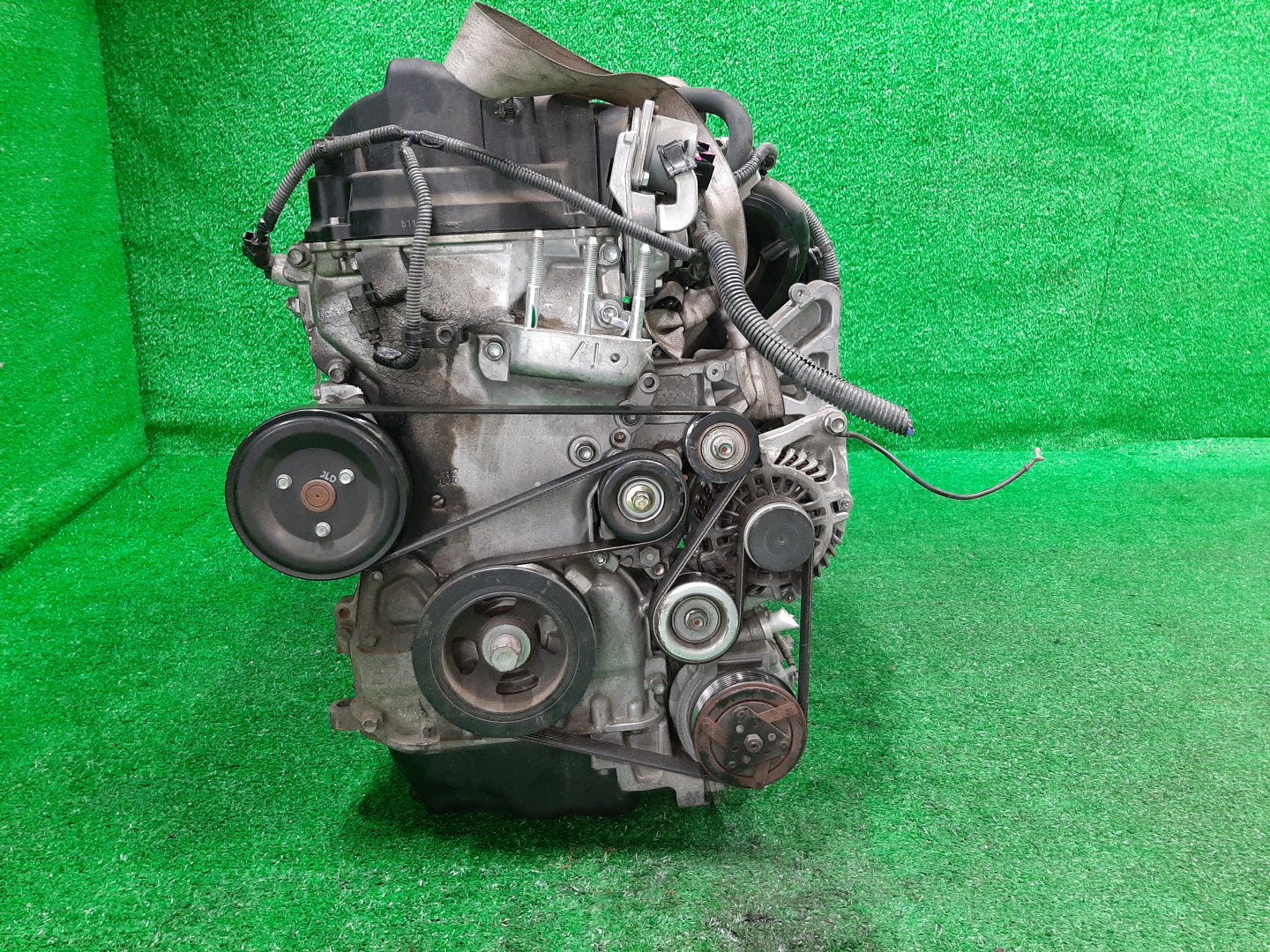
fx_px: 954
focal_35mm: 26
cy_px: 476
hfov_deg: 67.3
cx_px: 635
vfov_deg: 53.1
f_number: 1.7
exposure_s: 1/50
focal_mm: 3.93
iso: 232
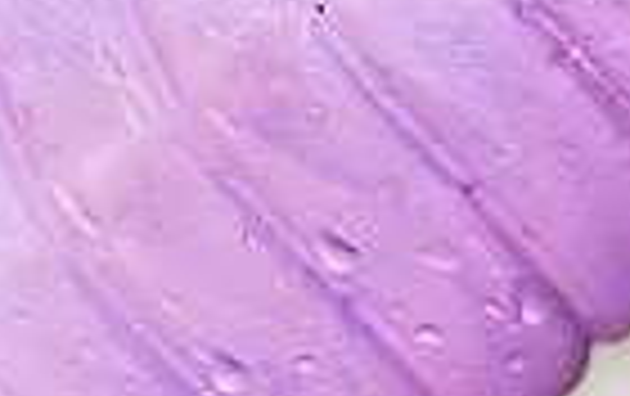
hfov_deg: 6.4
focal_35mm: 327
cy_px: 18
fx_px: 5623
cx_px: 423
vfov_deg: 4.0
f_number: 2.8
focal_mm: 50
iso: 64
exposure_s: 1/500
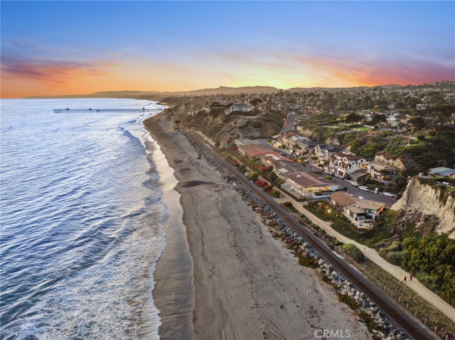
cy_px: 170
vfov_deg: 56.7
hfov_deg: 71.6
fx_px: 315
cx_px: 228
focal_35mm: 24
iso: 260
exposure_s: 1/15
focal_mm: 12.3
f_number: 2.8
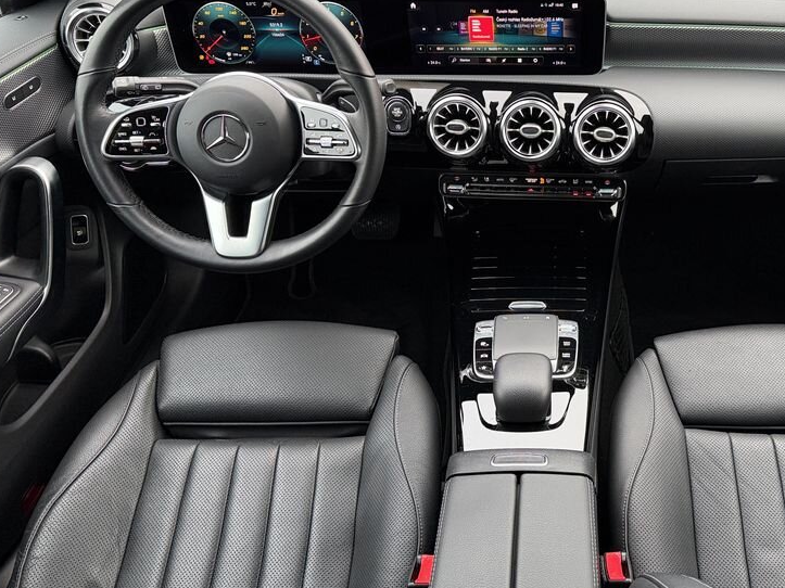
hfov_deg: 52.6
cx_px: 541
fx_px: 771
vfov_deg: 41.5
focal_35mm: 34
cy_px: 222
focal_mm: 6.76
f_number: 1.78
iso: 400
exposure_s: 1/60
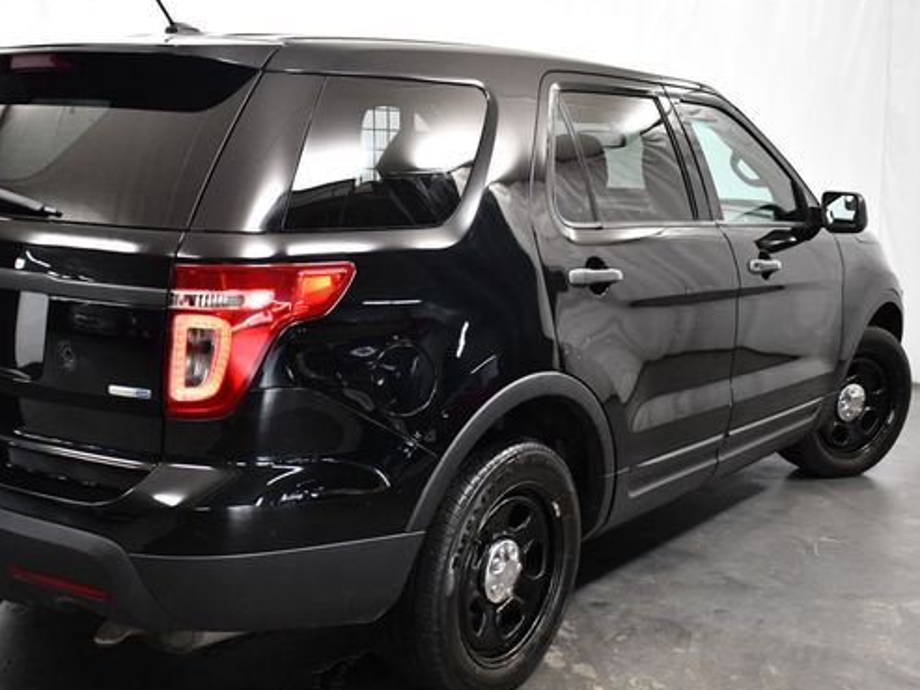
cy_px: 356
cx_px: 356
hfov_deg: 41.8
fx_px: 1196
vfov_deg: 32.2
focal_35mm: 45
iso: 1800
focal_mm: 18
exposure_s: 1/125
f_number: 3.5
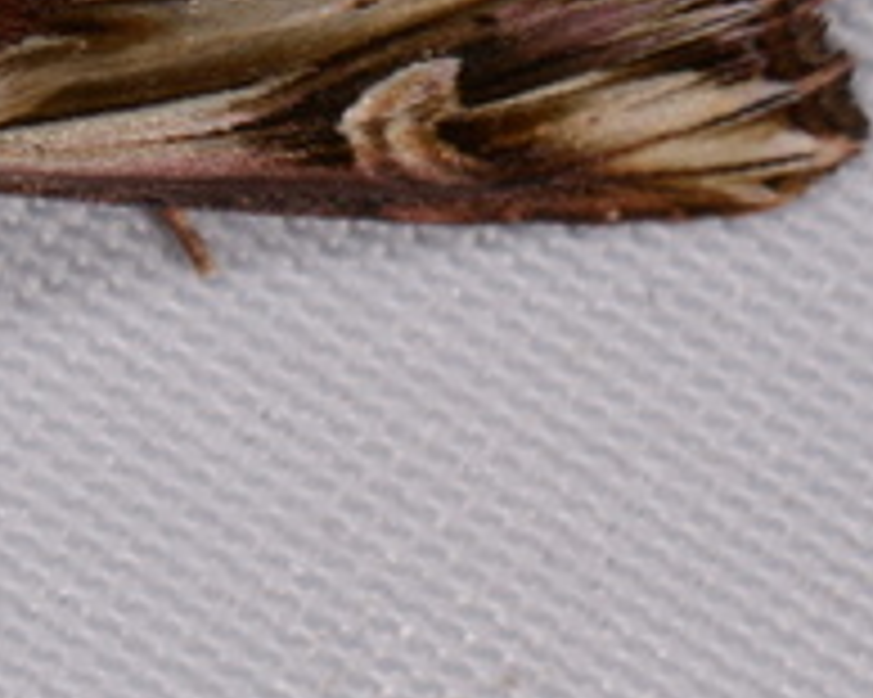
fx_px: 12574
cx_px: 230
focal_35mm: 487
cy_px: 9
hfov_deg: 4.0
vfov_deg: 3.2
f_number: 25
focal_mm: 85
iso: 100
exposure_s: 1/60
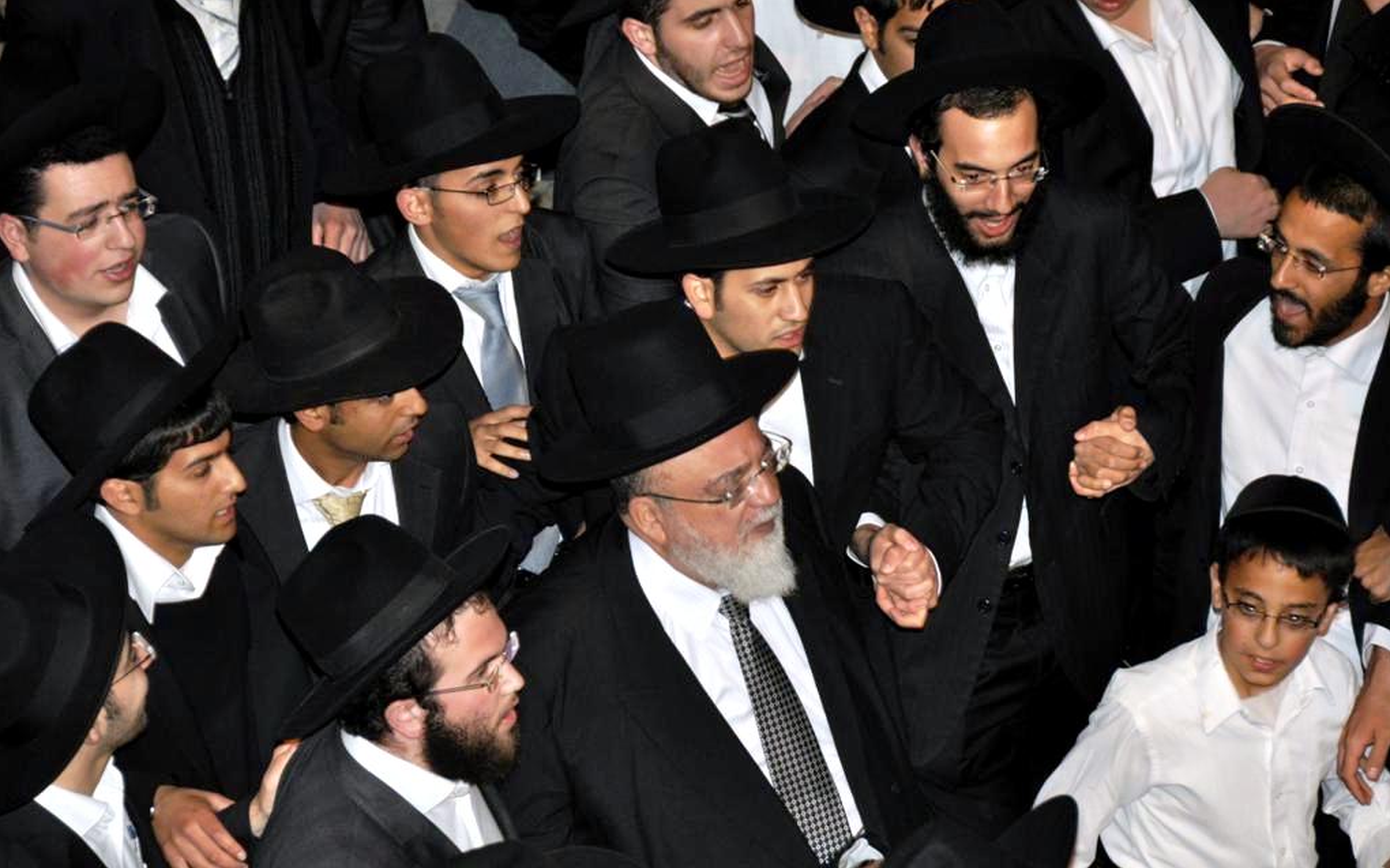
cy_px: 439
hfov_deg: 11.4
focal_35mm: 184
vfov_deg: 7.1
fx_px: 6969
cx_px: 695
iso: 800
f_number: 5.3
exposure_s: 1/60
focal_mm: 120
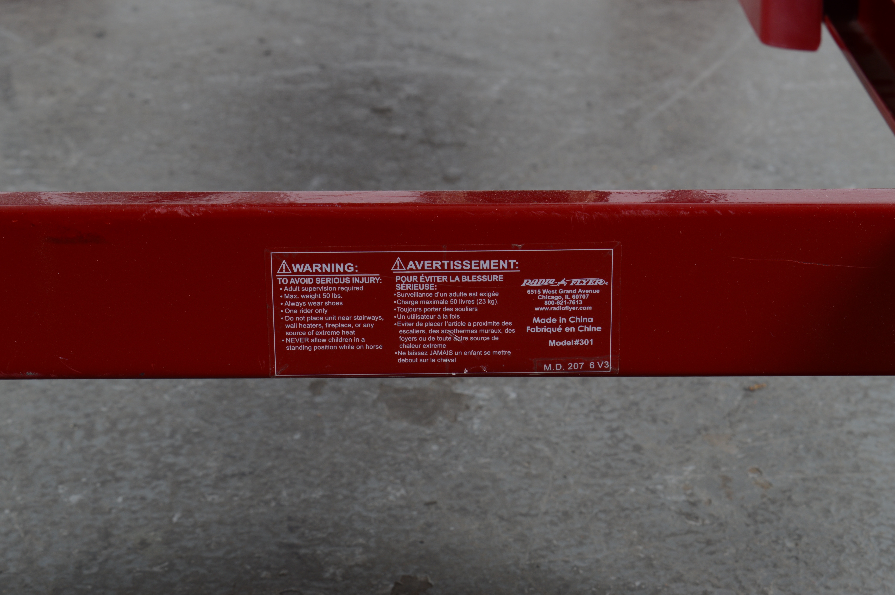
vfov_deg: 16.5
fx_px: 2049
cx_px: 448
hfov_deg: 24.6
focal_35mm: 82
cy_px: 298
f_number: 14
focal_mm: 55
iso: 100
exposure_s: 1/125
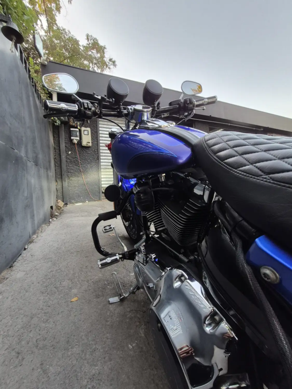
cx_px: 146
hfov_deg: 89.9
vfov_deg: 106.2
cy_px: 194
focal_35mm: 13
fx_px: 146
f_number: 2.2
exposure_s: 1/50
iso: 100
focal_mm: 1.74
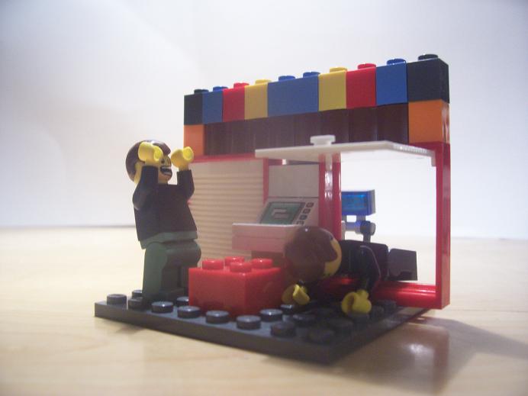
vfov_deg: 41.8
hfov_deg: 54.0
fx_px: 519
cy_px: 198
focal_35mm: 34
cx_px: 264
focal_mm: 5.6
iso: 153
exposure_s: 1/32
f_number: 2.7
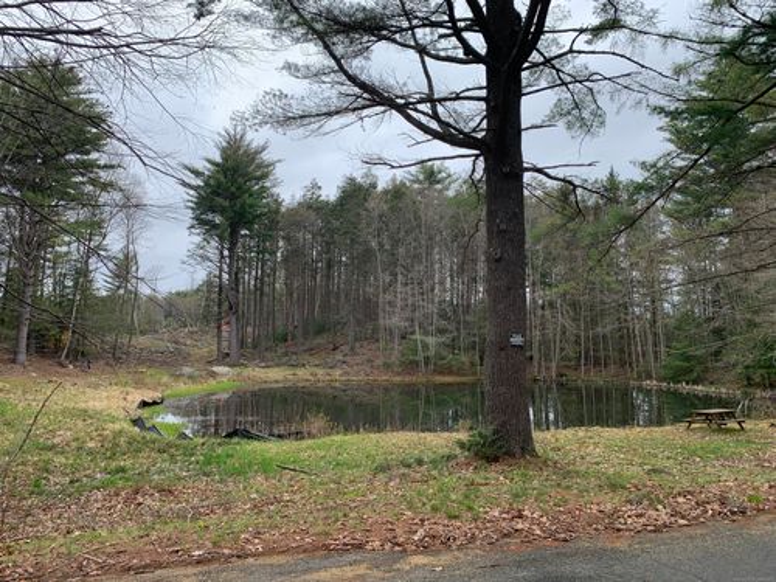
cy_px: 291
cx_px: 388
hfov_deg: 67.3
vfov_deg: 53.1
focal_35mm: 26
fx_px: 583
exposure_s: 1/1065
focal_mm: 4.25
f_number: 1.8
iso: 25
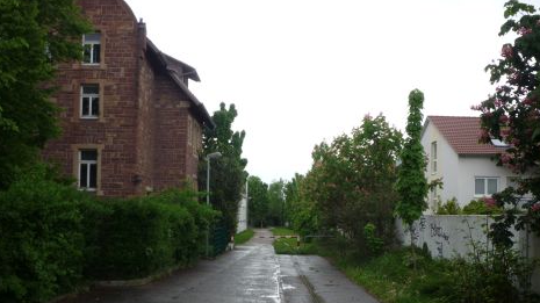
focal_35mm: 36
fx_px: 515
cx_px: 272
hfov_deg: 55.3
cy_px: 205
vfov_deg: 32.5
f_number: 4
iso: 100
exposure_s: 1/125
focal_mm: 5.2
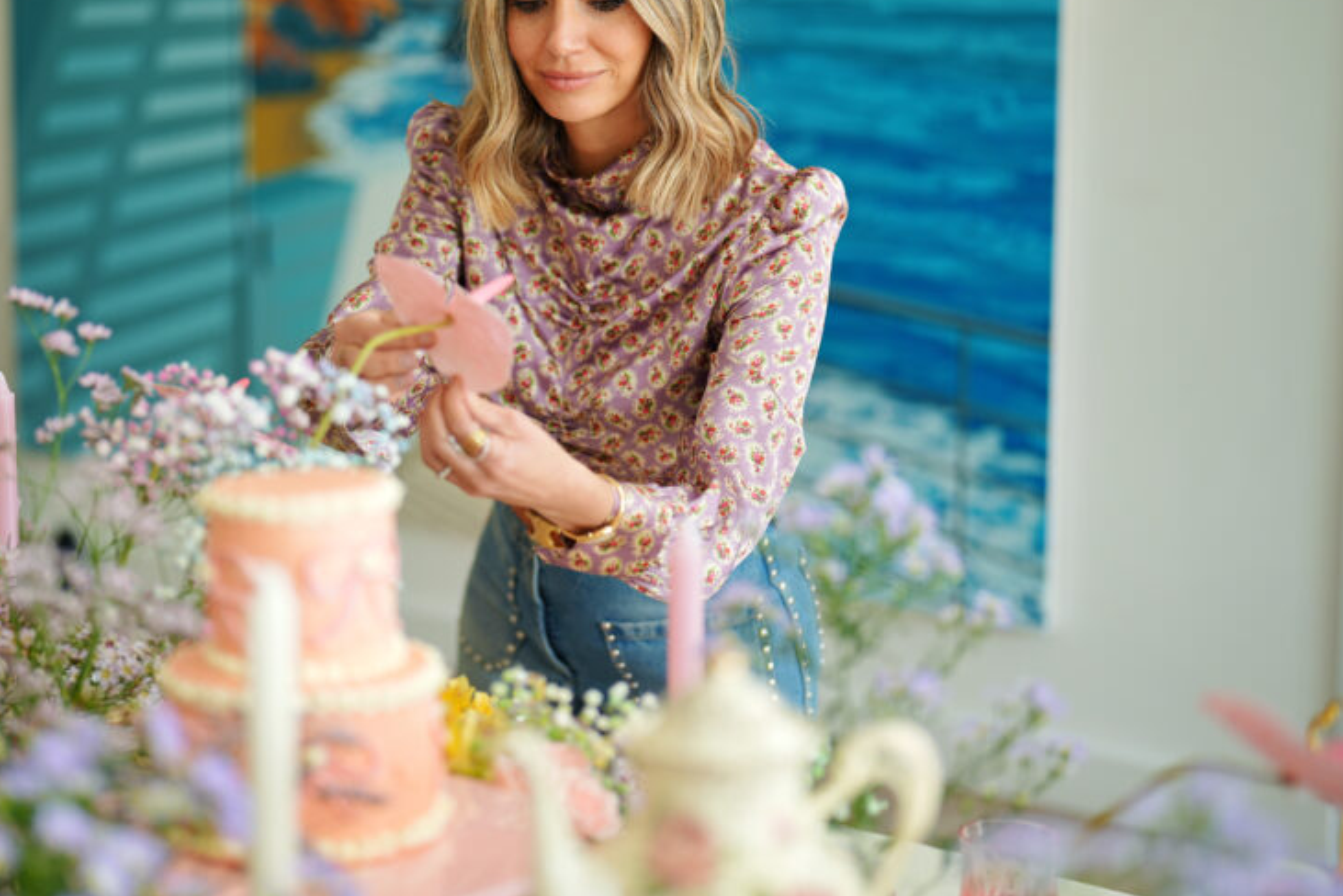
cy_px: 335
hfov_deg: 28.7
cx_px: 472
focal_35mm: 70
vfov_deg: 19.4
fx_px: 2612
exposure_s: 1/200
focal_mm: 50
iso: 160
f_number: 1.4
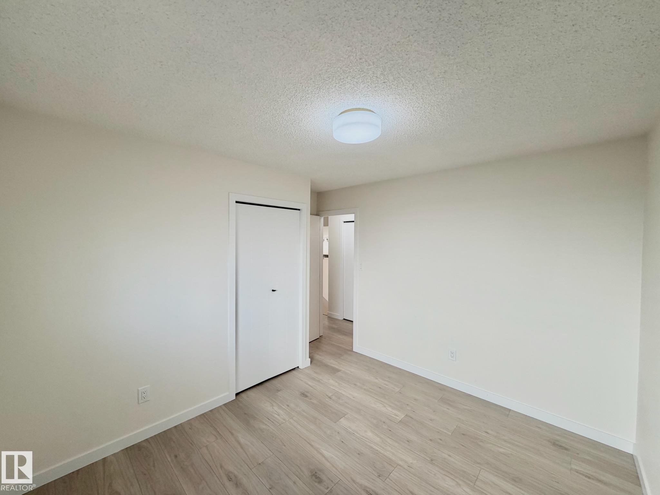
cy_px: 248
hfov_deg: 102.1
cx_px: 330
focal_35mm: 14
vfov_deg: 85.7
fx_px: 267
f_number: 2.2
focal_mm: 2.22
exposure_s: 1/120
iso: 100
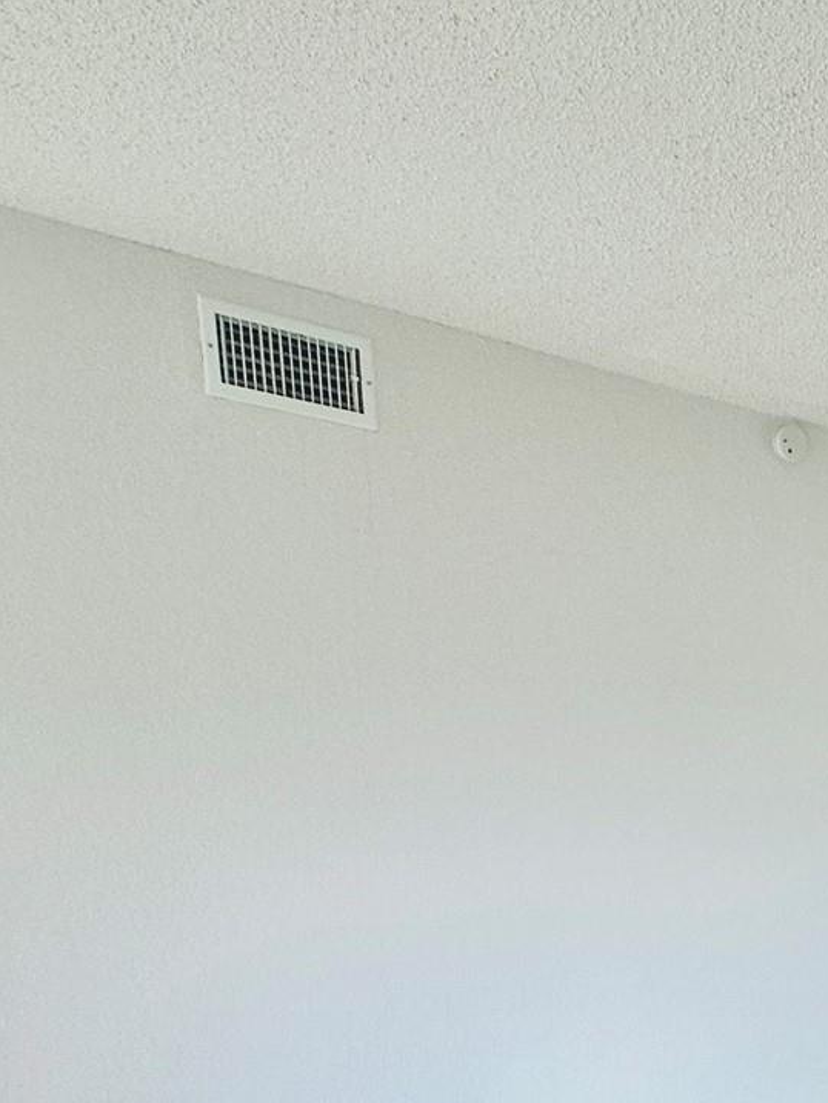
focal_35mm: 40
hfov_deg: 29.9
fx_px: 1275
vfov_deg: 40.9
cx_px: 1033
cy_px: 1103
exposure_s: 1/120
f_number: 2.2
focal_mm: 2.22
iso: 125
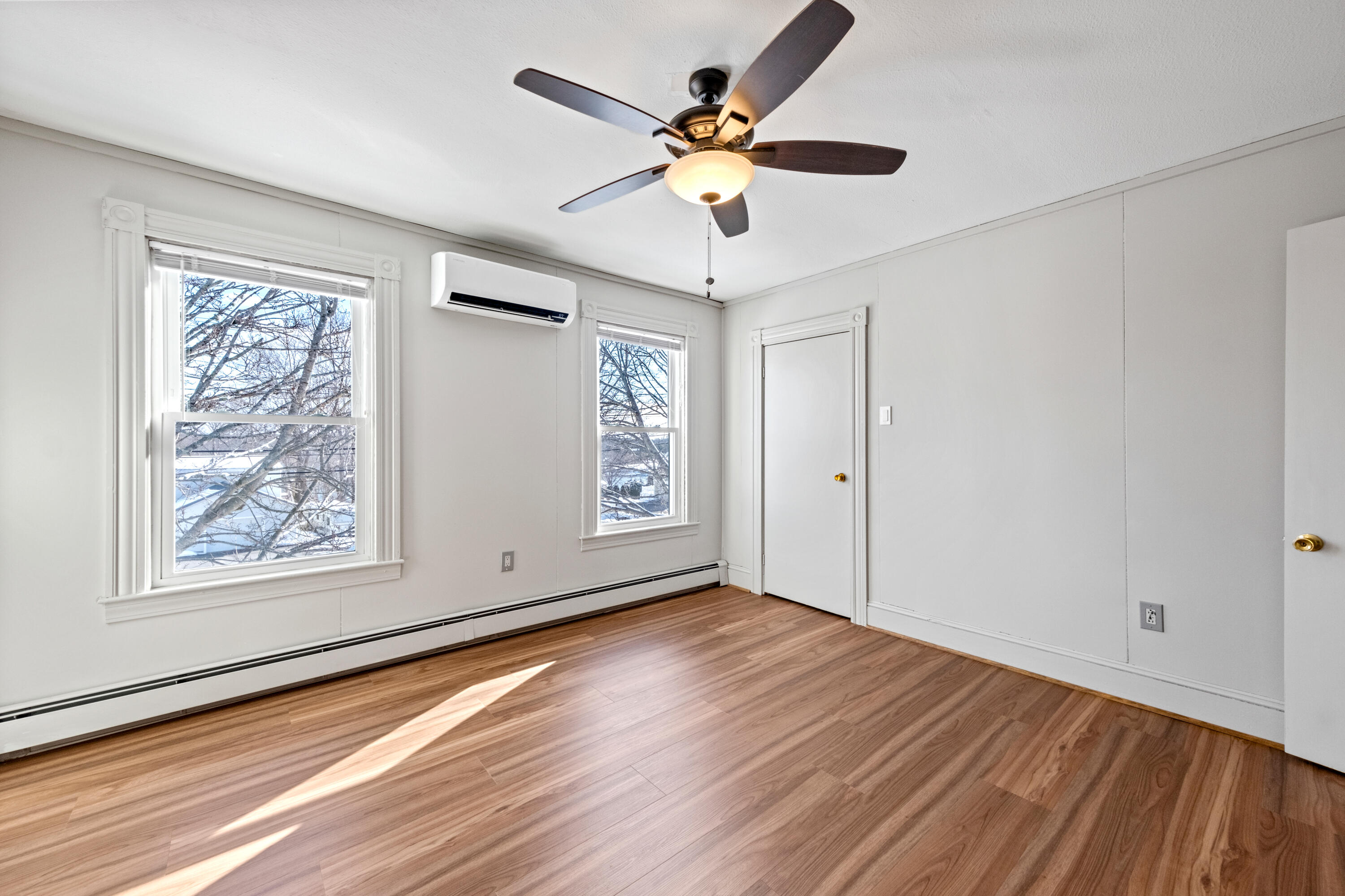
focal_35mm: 13
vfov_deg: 85.4
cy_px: 448
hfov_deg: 108.3
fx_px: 486
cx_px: 672
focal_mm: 8.9
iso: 500
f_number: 8
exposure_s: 1/20
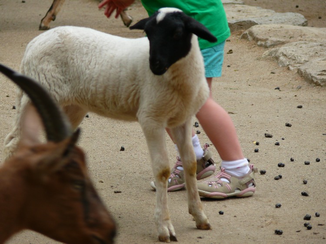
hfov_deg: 7.4
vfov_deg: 5.6
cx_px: 163
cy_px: 122
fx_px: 2504
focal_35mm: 266
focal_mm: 56.3
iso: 100
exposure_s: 1/100
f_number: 3.6
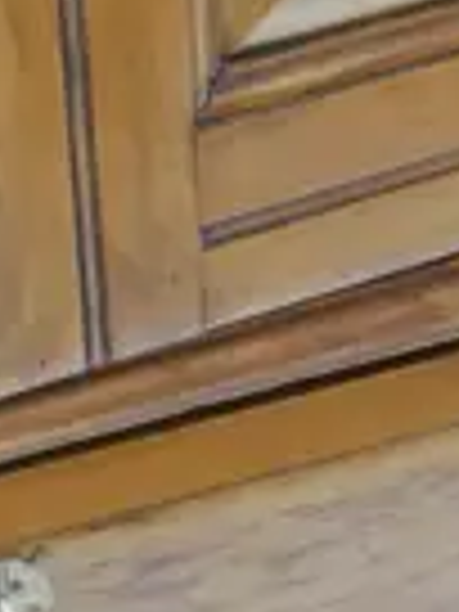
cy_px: -270
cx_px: -160
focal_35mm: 286
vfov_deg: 6.8
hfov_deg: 5.2
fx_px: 5056
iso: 2500
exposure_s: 1/60
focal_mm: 19
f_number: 4.1
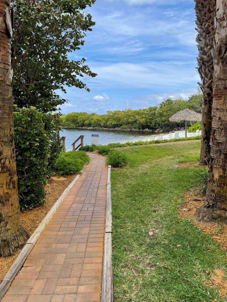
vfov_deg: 67.3
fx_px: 227
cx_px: 114
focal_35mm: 26
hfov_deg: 53.1
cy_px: 151
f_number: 1.6
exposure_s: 1/2353
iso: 32
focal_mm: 4.2
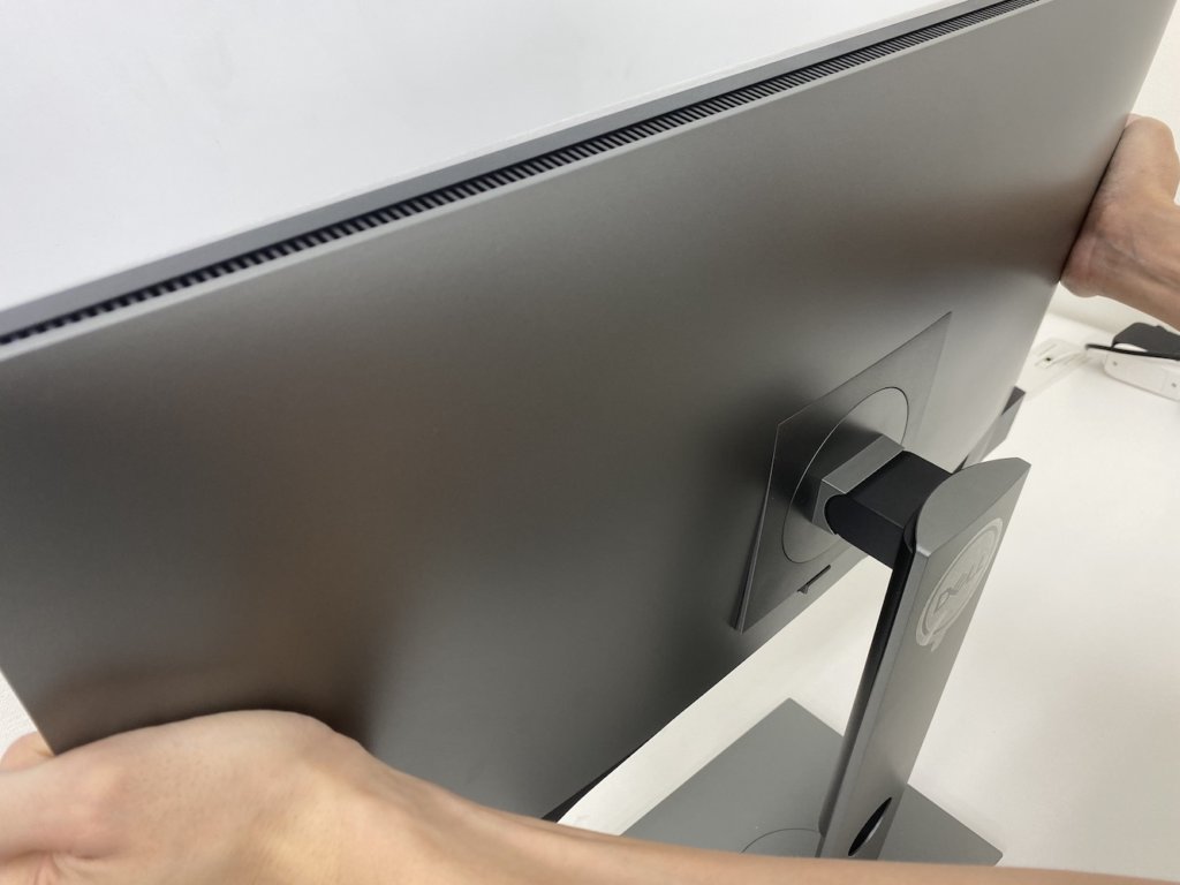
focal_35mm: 26
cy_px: 442
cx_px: 590
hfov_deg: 67.3
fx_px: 886
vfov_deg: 53.1
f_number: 1.8
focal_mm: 4.25
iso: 80
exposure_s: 1/100
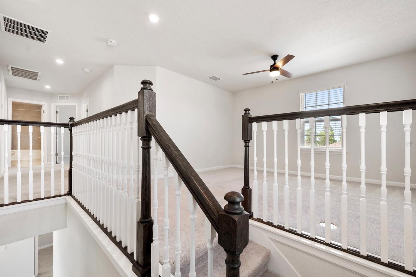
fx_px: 173
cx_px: 205
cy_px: 144
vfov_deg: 77.3
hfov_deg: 100.4
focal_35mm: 15
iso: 250
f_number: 6.3
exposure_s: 1/40
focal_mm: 14
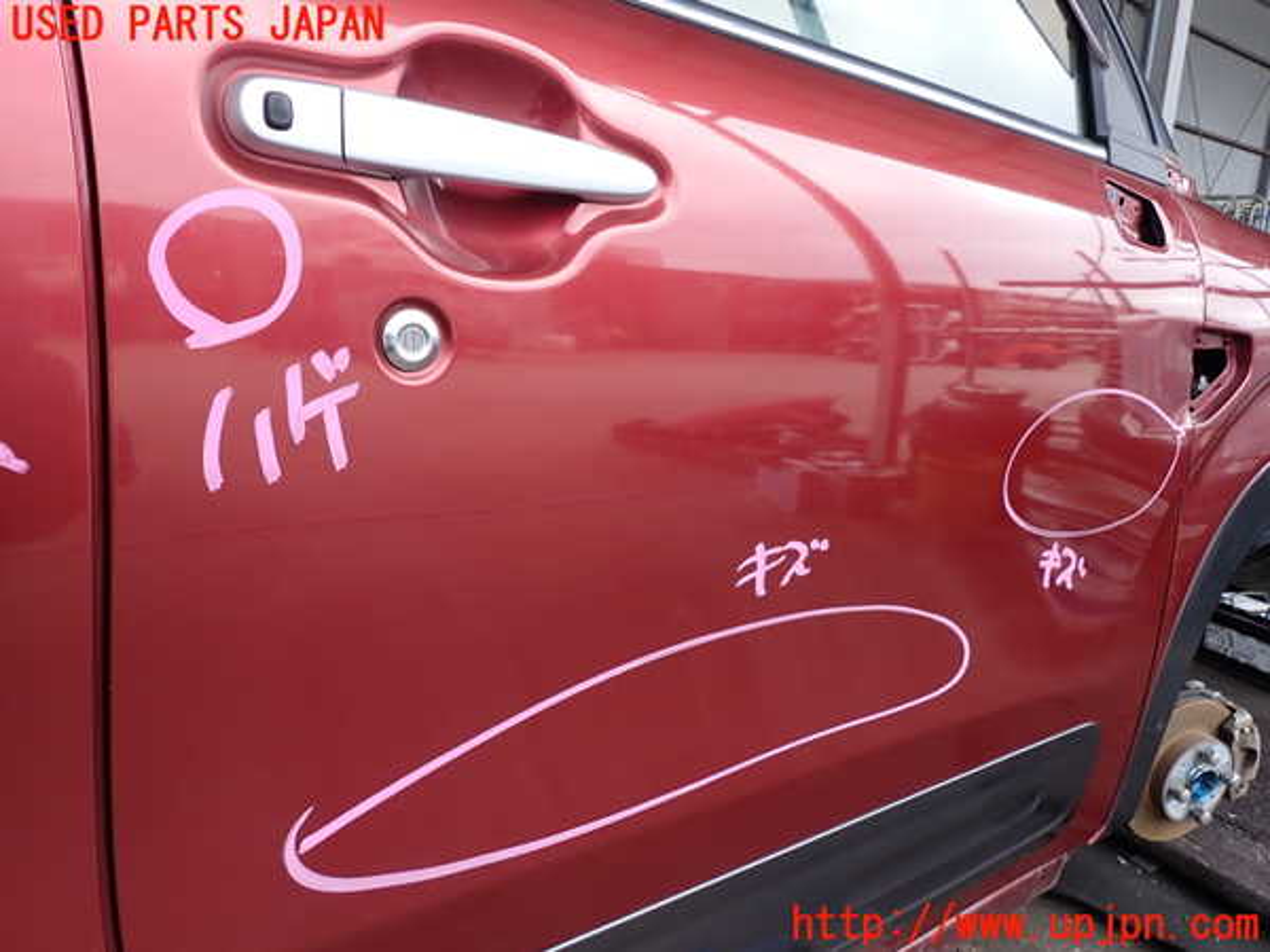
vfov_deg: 54.9
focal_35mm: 25
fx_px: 917
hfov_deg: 69.4
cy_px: 476
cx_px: 635
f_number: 2.8
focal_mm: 4.5
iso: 100
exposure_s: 1/125
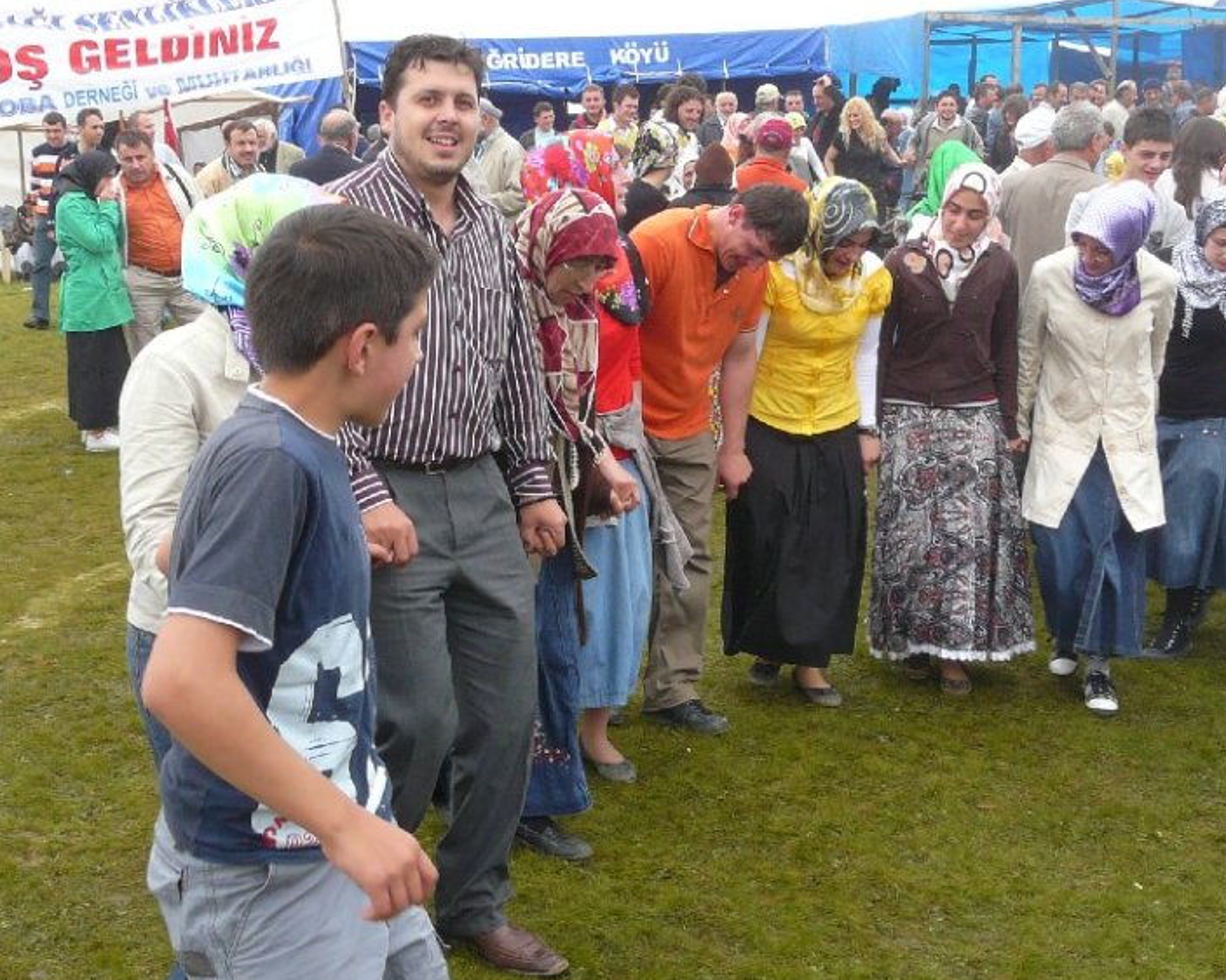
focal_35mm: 48
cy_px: 499
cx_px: 600
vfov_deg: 31.4
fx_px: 1741
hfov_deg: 38.8
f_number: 4
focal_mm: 4.6
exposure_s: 1/200
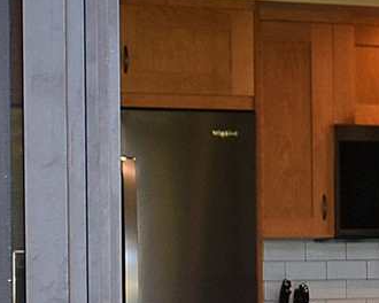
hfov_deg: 7.0
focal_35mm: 210
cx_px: 1514
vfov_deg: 7.3
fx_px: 2356
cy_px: 336
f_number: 3.2
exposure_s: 1/60
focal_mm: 24
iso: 50
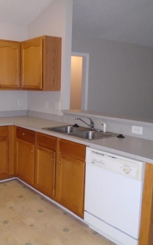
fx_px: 247
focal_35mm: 37
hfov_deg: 33.5
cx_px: 32
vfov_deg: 52.7
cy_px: 122
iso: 400
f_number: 3.2
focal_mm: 4.6
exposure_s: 1/30
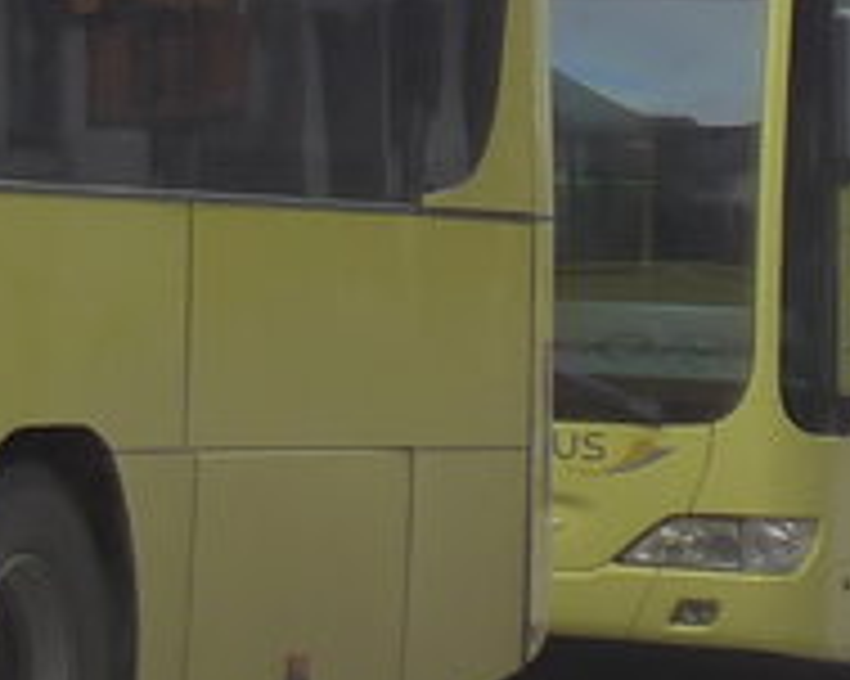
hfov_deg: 6.3
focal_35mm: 285
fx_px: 7166
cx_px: -1534
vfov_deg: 5.4
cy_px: -482
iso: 160
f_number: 3
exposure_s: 1/320
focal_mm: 9.5
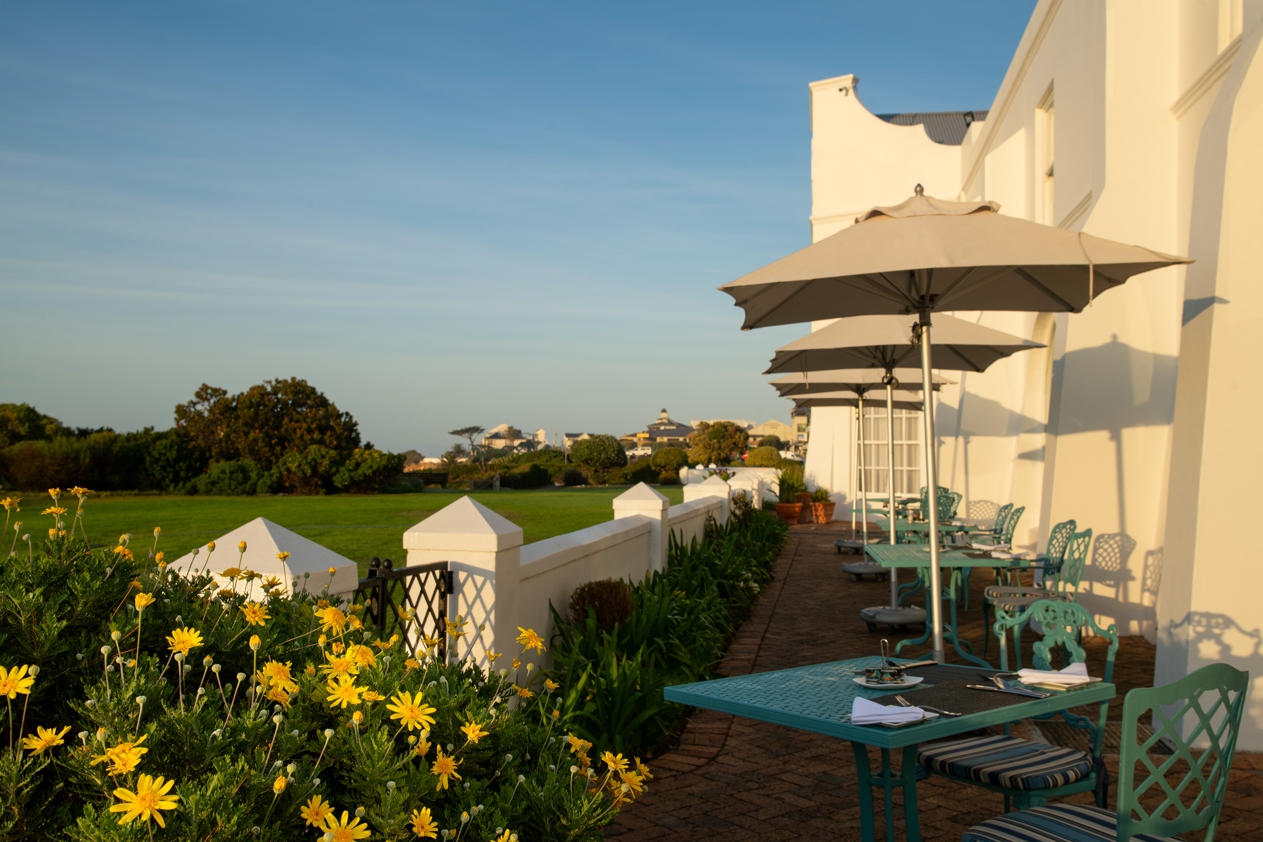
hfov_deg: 58.7
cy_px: 421
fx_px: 1123
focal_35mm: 32
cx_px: 632
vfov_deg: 41.1
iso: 200
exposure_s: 1/400
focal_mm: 32
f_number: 11
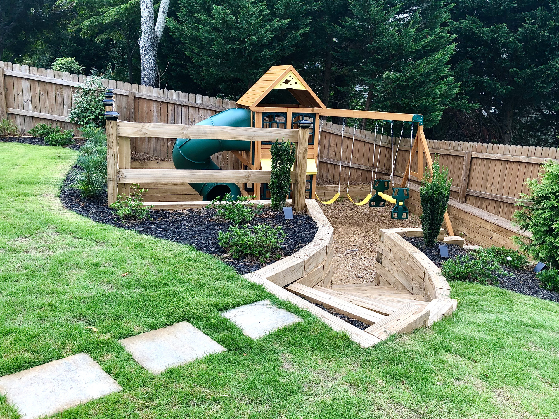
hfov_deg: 63.4
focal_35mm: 28
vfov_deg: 49.7
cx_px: 280
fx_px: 452
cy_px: 210
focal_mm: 3.99
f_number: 1.8
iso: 20
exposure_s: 1/216
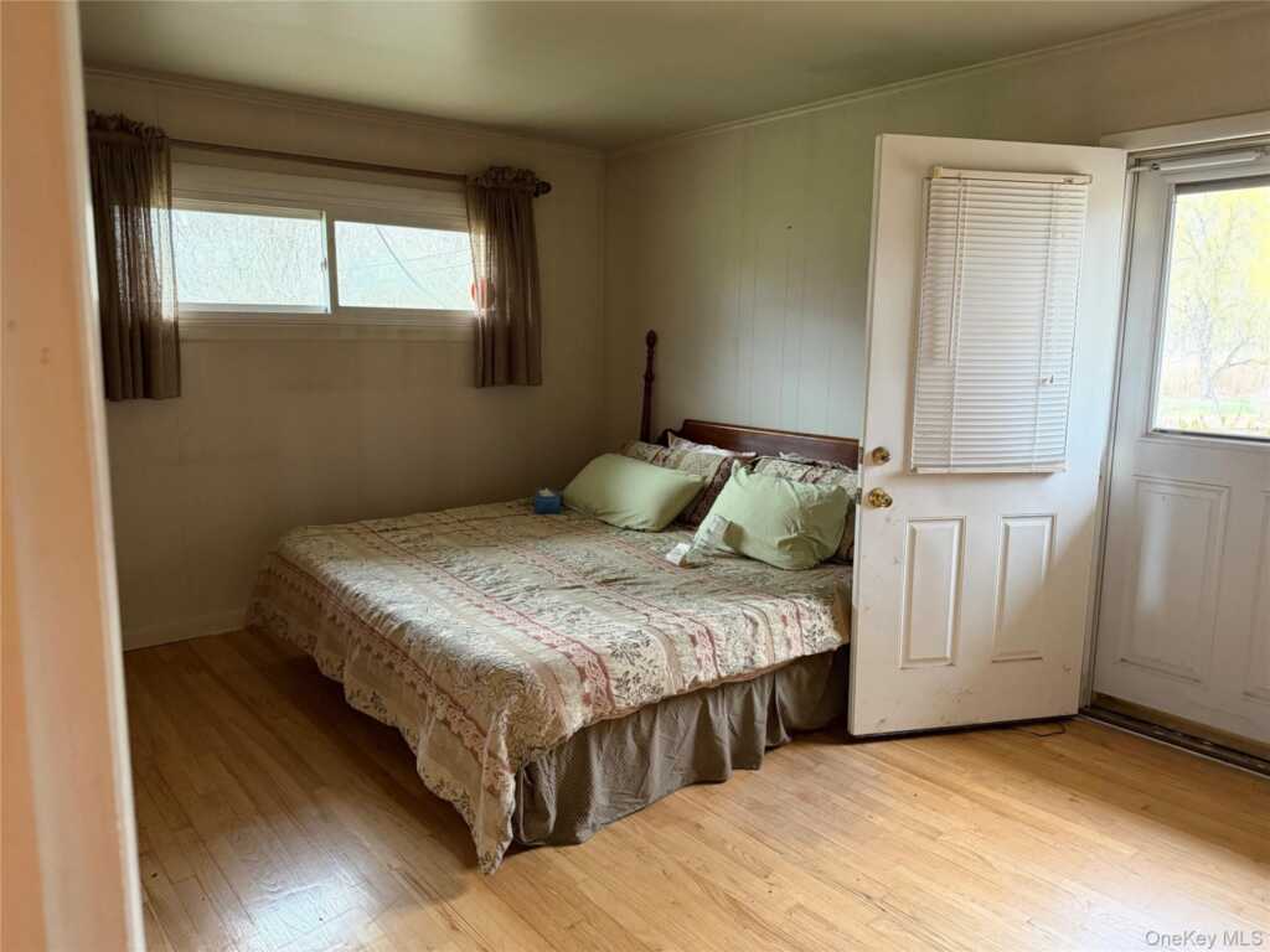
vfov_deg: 56.8
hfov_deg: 71.6
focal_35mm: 24
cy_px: 476
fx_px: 881
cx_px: 635
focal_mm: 6.76
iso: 640
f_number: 1.78
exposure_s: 1/60
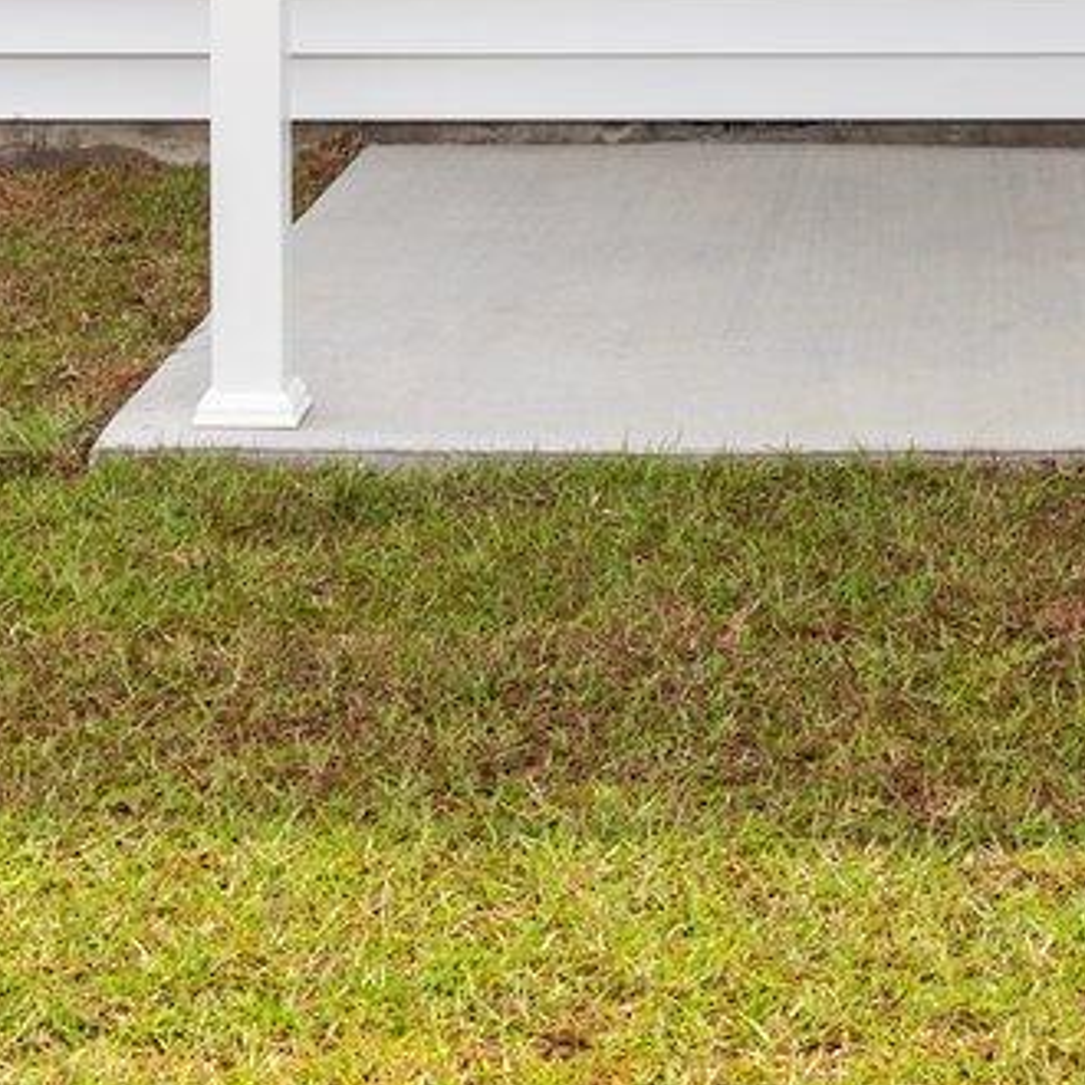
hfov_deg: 12.6
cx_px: 1013
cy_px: -1031
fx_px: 4858
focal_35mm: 137
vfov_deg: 11.6
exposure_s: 1/200
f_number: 8
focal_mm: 26
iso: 100
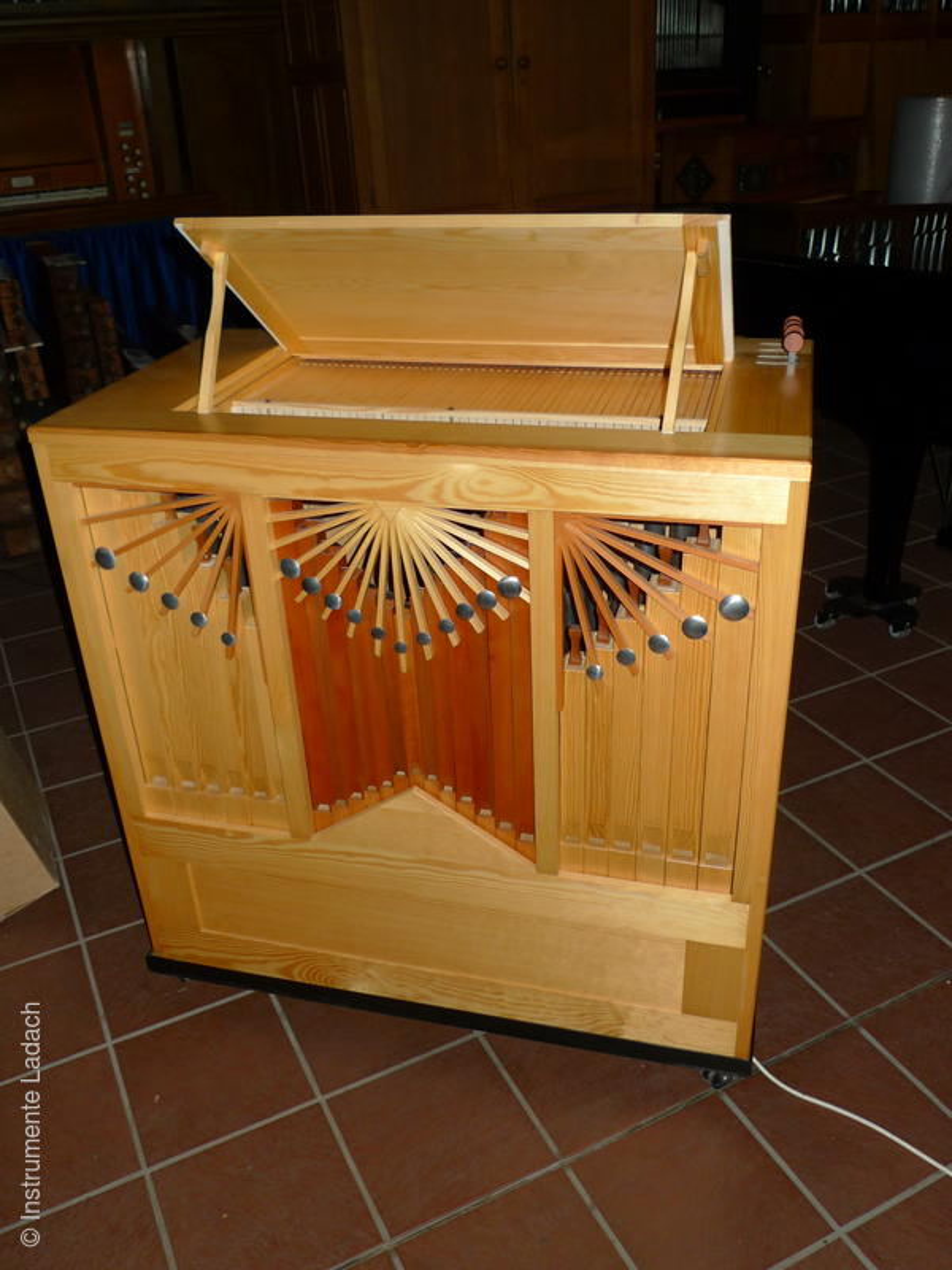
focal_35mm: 30
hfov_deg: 46.8
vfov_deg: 60.0
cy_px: 635
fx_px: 1100
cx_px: 476
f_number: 2
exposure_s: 1/30
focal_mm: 5.1
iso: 125
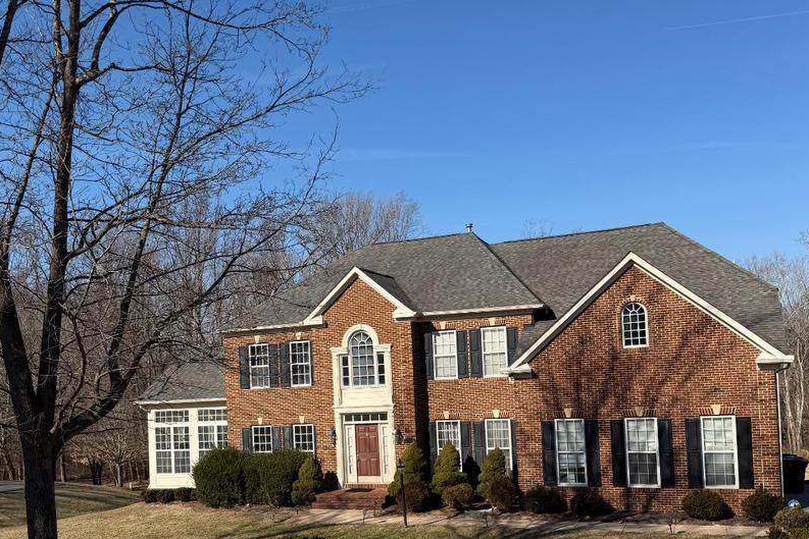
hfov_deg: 55.8
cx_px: 411
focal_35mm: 34
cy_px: 371
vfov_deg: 38.3
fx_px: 764
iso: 80
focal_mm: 6.76
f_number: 1.78
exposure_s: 1/4975
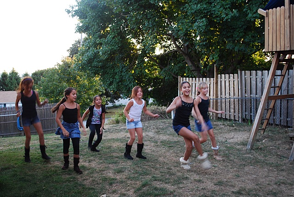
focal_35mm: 36
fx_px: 294
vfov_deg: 36.9
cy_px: 98
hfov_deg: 53.1
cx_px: 147
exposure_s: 1/40
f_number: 4.2
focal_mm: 24
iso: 200
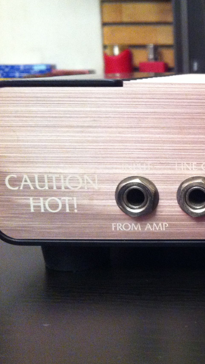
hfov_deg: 19.0
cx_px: 277
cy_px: 175
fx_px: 561
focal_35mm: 58
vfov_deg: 36.0
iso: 400
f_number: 2.8
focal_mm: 3.85
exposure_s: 1/15
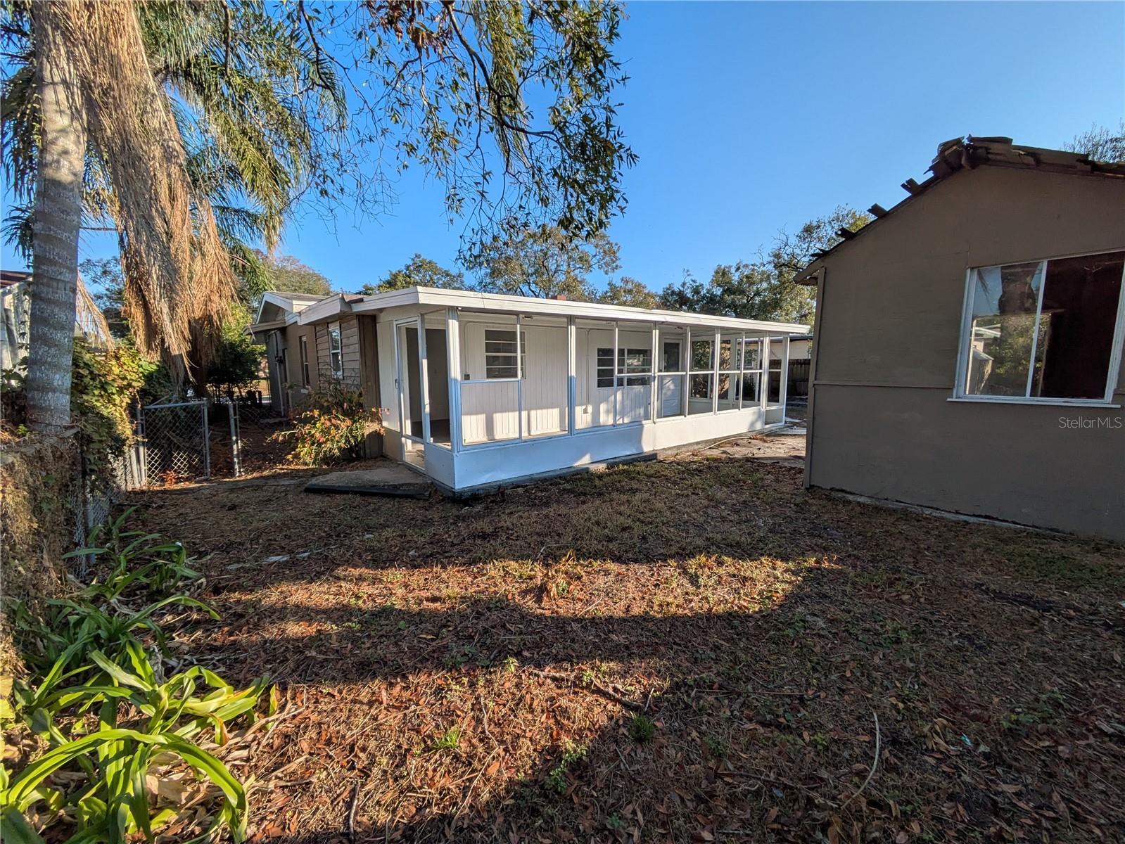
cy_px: 422
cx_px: 562
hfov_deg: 102.1
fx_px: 455
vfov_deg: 85.7
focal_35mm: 14
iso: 50
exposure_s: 1/1376
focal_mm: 1.83
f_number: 2.2
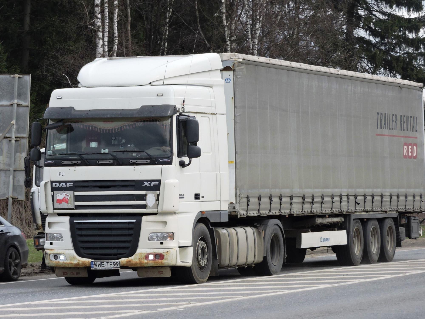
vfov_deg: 8.7
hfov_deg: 11.6
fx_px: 2087
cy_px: 160
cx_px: 212
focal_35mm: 170
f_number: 5.2
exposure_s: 1/320
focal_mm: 30.5
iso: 100
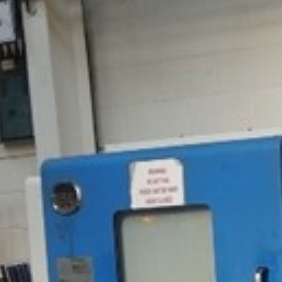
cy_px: 343
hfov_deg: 13.7
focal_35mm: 114
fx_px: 1051
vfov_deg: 14.8
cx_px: 501
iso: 200
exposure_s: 1/160
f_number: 4
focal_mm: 16
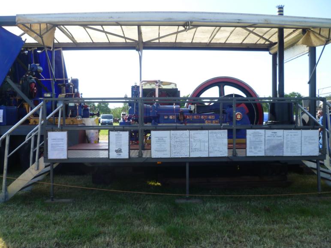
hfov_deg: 61.7
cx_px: 165
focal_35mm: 29
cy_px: 124
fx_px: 277
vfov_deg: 48.2
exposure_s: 1/400
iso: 80
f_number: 2.8
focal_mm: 5
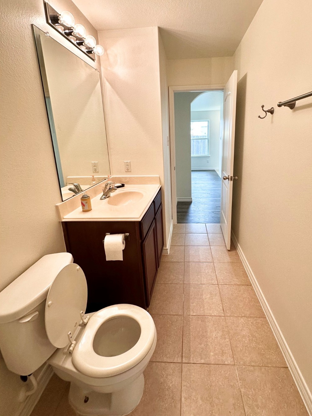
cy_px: 180
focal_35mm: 16
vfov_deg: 94.0
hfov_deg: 77.7
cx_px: 176
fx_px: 192
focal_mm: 2.22
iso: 125
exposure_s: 1/120
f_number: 2.2
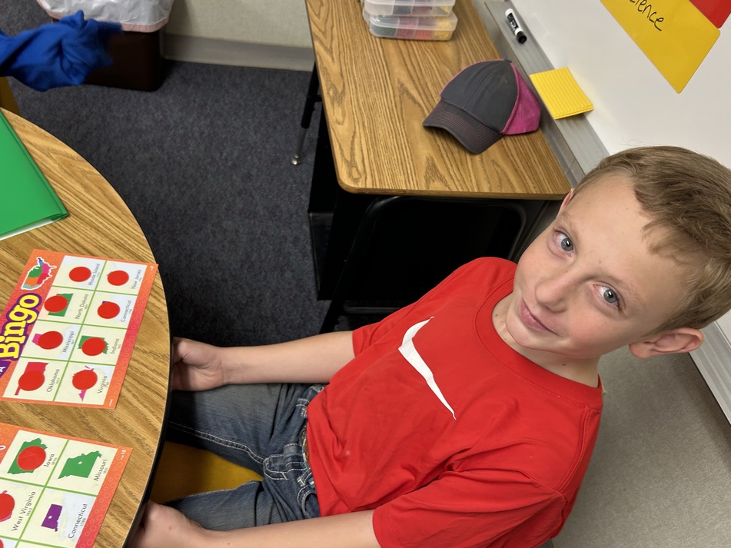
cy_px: 272
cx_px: 372
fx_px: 591
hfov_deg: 63.4
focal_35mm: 28
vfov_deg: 49.7
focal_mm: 5.7
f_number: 1.5
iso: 80
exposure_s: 1/60
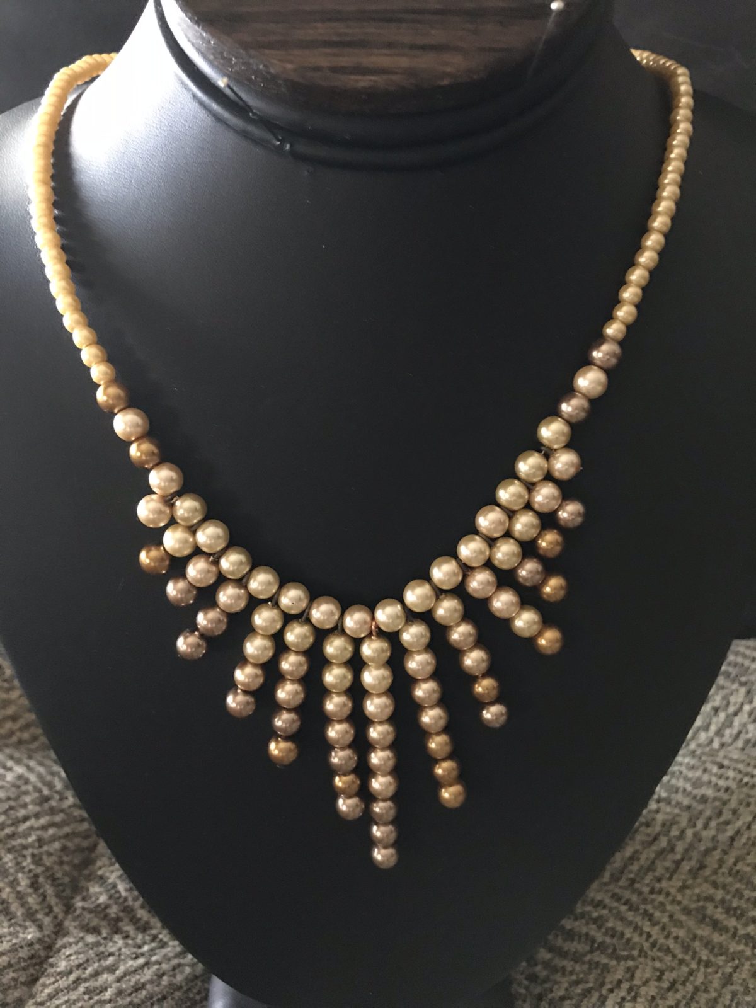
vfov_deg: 63.4
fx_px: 815
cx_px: 378
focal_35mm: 28
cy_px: 504
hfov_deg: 49.7
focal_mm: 3.99
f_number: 1.8
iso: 100
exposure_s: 1/5
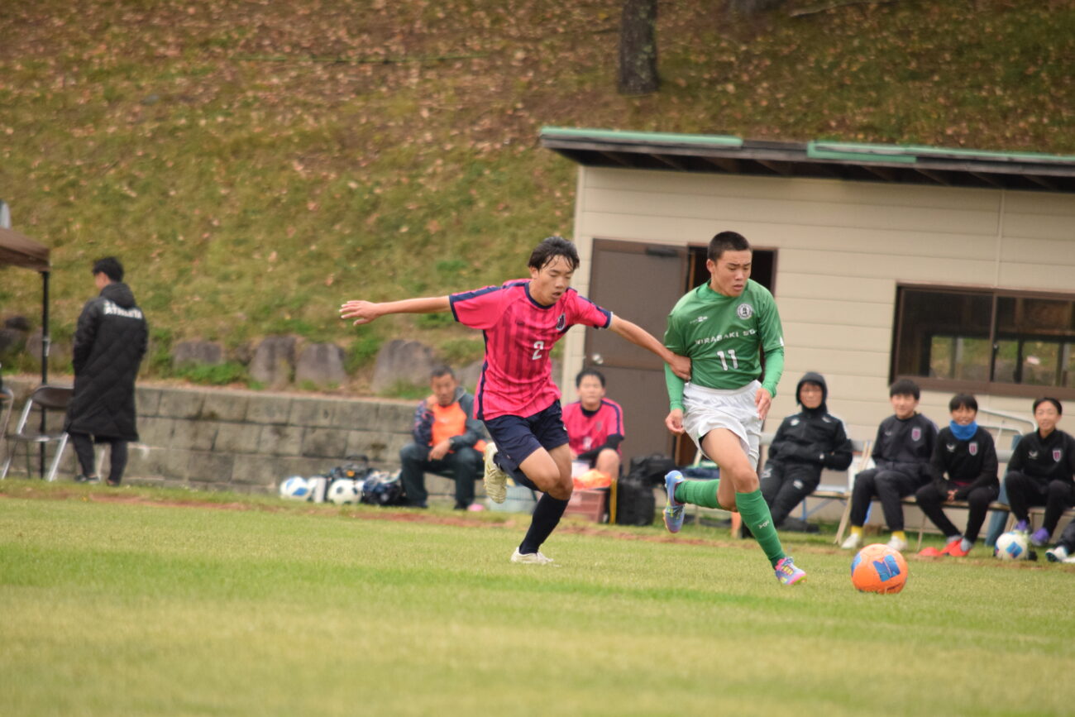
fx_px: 13438
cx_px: 538
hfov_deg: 4.6
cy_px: 358
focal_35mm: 450
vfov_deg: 3.1
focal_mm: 300
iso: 2000
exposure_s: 1/2000
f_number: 5.6
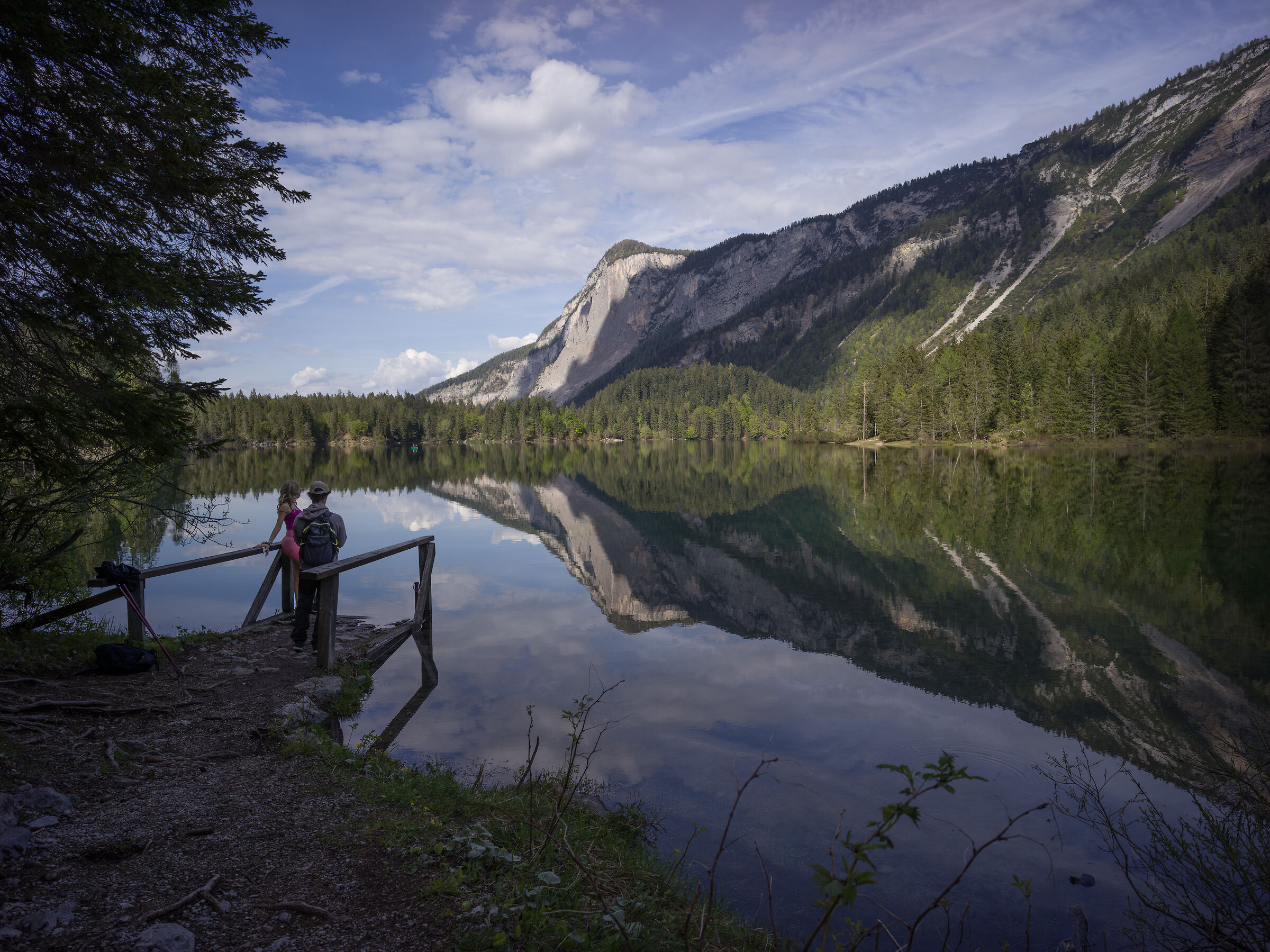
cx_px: 635
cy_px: 476
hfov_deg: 76.4
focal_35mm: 22
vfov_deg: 61.1
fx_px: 807
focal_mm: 28
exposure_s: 1/1000
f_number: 8
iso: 400
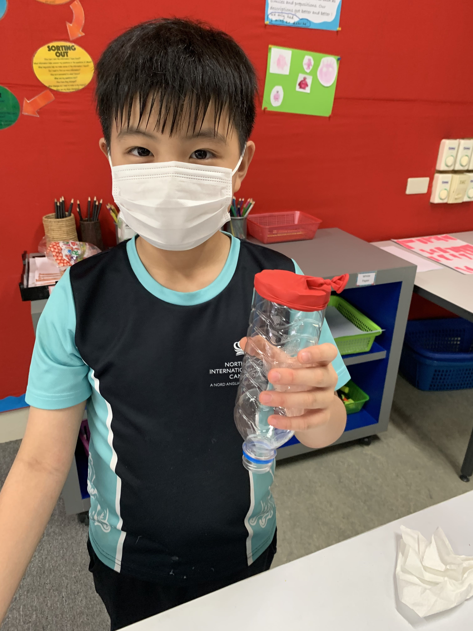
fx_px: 474
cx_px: 236
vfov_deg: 67.3
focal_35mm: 26
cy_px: 316
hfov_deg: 53.1
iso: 200
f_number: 1.8
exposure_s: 1/50
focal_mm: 4.25
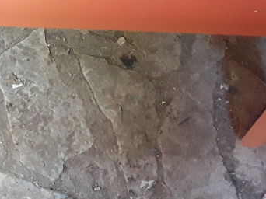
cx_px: 46
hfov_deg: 24.3
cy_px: -58
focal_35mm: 79
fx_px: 607
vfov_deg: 17.5
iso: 250
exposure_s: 1/17
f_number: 1.9
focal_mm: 2.91
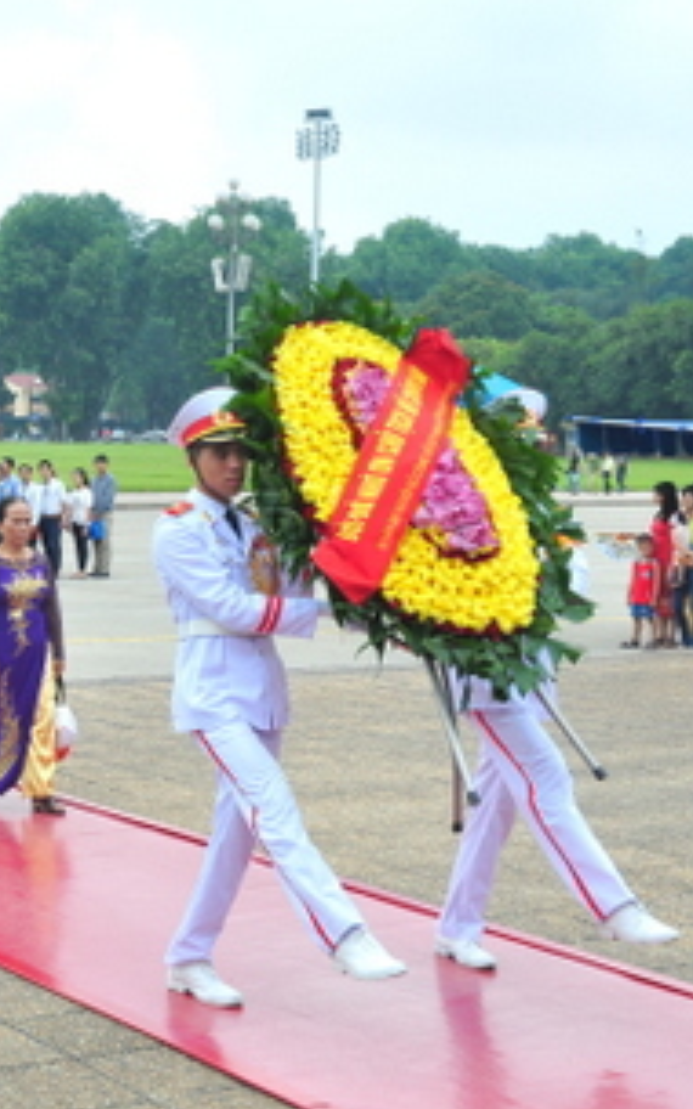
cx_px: 11
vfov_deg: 28.3
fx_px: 2201
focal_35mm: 73
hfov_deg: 17.5
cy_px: 580
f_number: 7.1
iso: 200
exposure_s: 1/200
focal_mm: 29
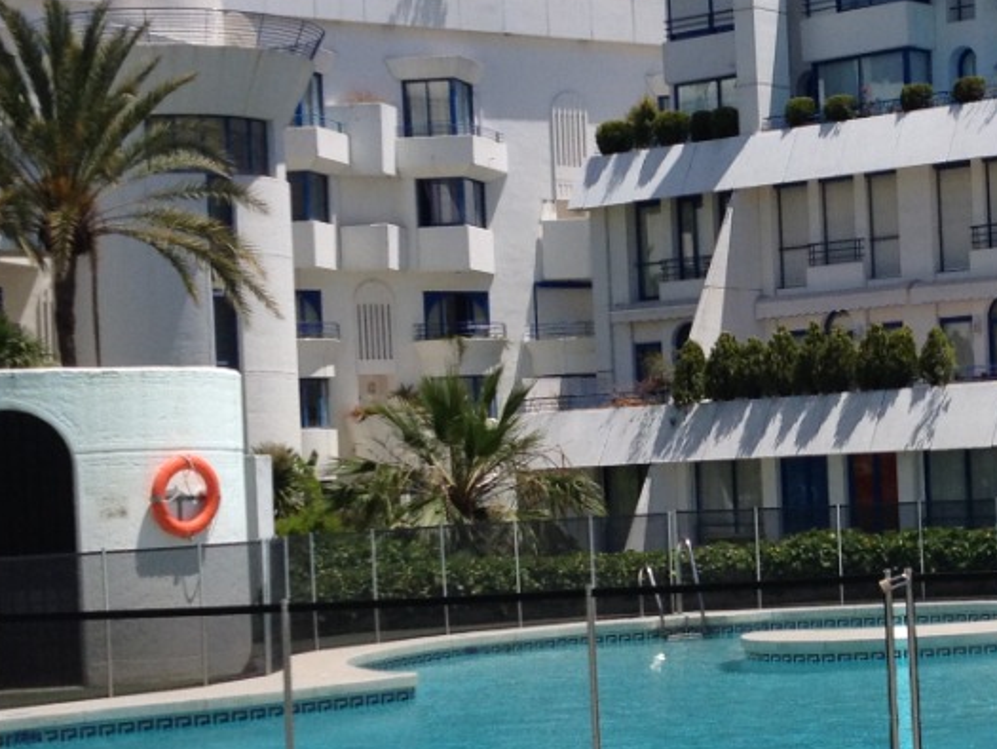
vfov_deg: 14.8
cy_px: 431
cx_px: 989
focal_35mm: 100
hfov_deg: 19.1
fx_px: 2881
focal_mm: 4.28
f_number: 2.4
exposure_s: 1/2513
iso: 50
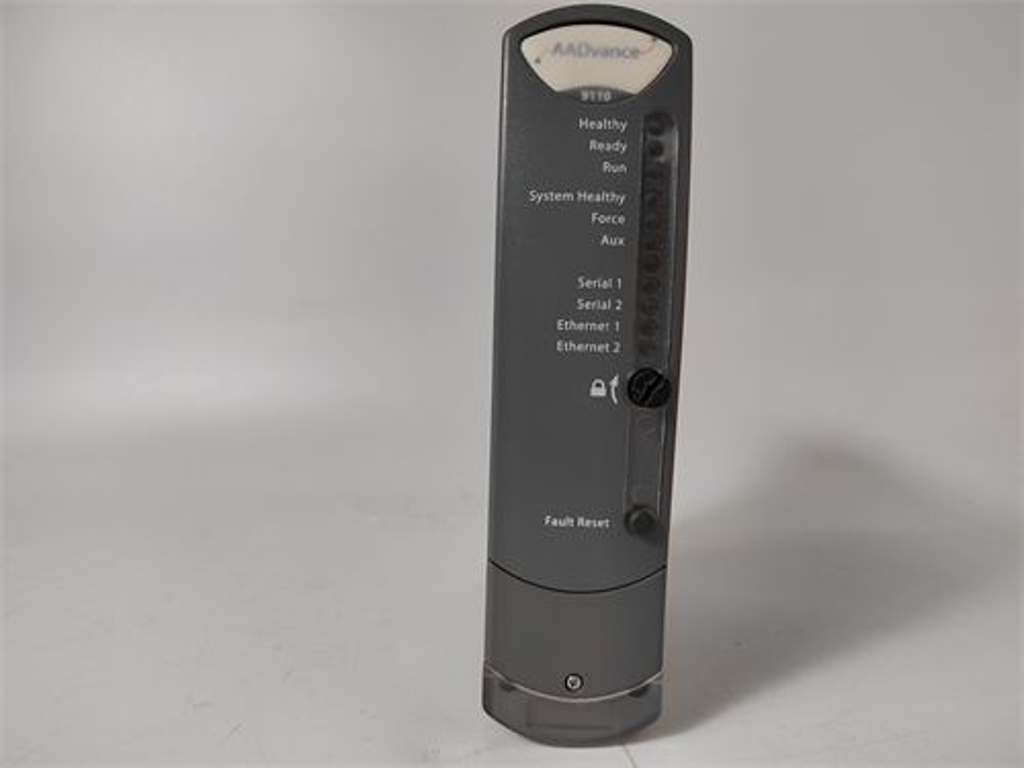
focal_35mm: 23
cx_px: 512
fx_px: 680
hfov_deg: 73.9
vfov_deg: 58.9
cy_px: 384
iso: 353
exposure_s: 1/100
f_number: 1.9
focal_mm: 5.52
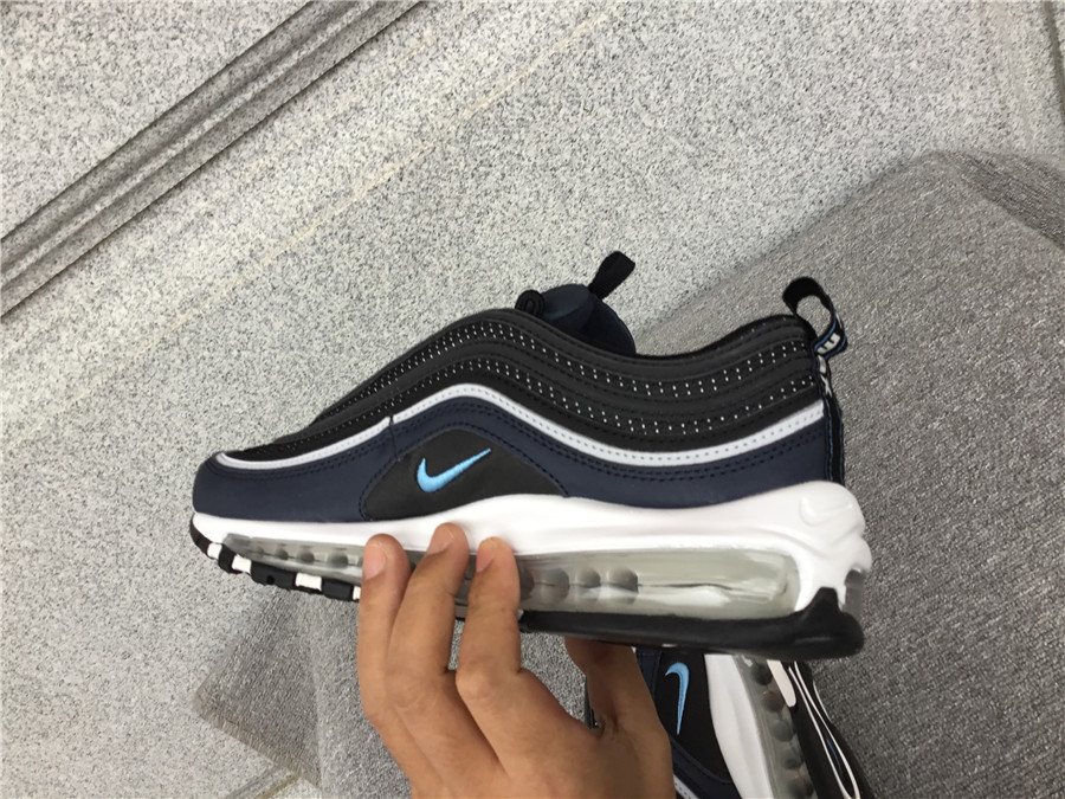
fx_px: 954
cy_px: 400
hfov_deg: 58.4
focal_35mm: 31
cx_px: 532
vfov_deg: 45.4
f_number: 2.4
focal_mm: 3.3
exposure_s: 1/50
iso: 32
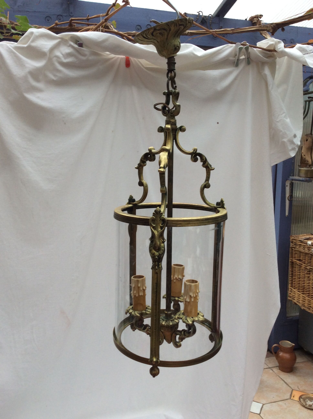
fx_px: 387
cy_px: 210
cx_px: 156
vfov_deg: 56.9
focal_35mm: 32
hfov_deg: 44.1
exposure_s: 1/100
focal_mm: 3.3
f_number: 2.4
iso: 40
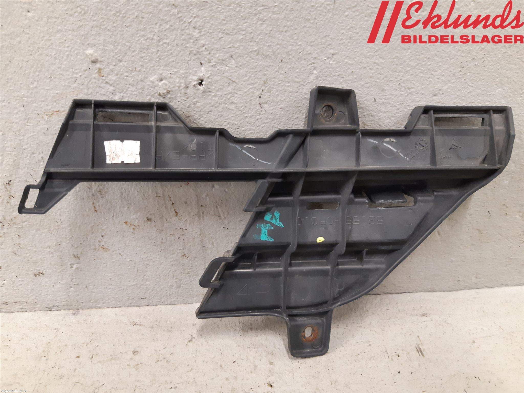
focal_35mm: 26
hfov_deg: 67.3
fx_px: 394
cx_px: 262
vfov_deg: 53.1
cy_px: 196
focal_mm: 3.93
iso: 250
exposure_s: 1/33
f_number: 1.7
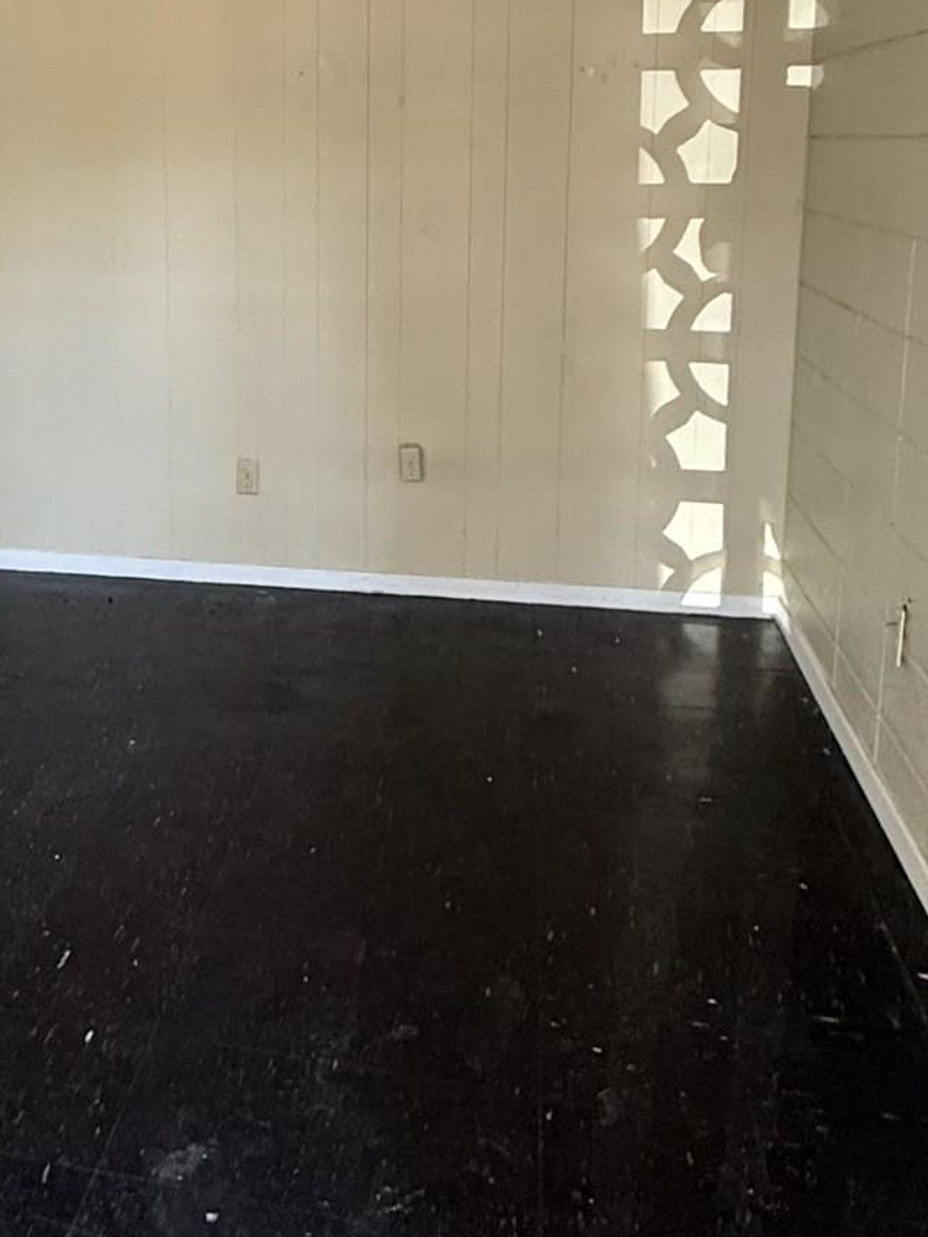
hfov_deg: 36.1
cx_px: 149
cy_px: 376
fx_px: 1358
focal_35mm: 38
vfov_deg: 47.8
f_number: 2.2
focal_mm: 2.22
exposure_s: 1/60
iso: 250
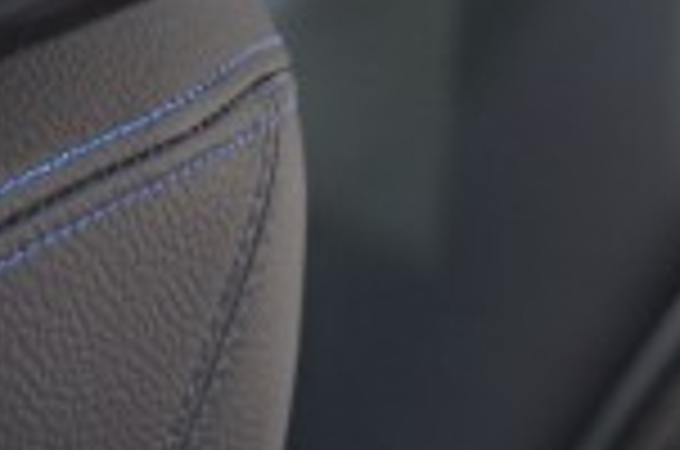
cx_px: 266
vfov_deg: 6.3
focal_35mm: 209
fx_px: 3939
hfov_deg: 9.9
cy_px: -596
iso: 200
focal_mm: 28
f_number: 4.5
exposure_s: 1/125
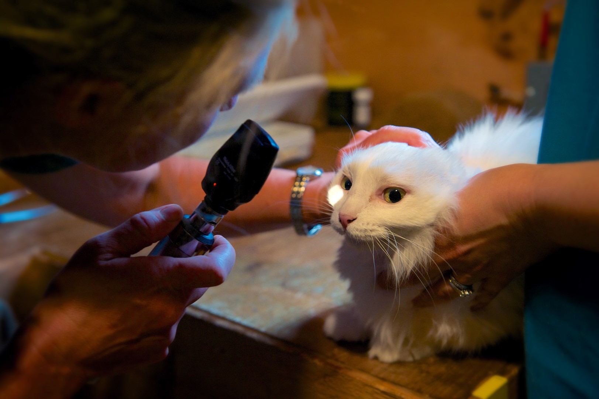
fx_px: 798
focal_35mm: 48
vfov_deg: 28.0
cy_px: 200
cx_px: 300
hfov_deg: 41.1
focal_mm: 48
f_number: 3.2
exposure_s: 1/250
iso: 2500
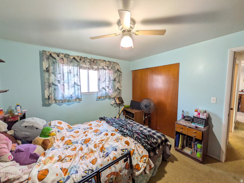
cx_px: 122
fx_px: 99
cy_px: 92
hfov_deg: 102.1
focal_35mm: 14
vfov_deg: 85.7
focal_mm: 1.83
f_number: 2.2
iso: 101
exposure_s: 1/40
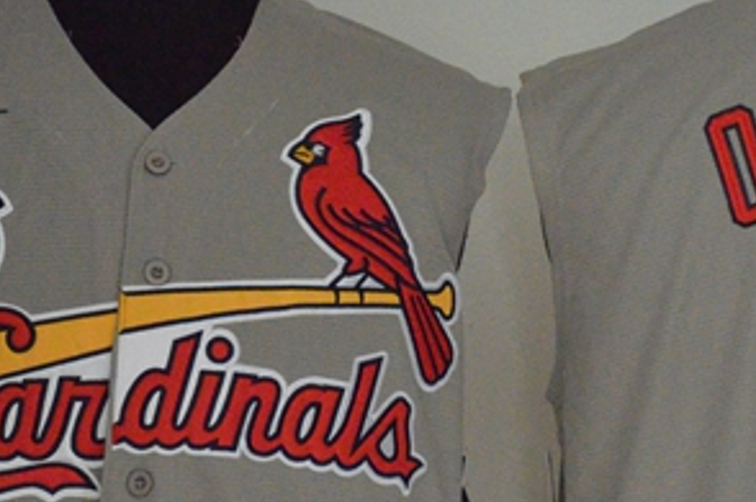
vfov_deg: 6.7
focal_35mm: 204
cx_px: 494
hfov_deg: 10.1
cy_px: 481
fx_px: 4277
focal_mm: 50
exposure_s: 1/60
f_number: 4.8
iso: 4000
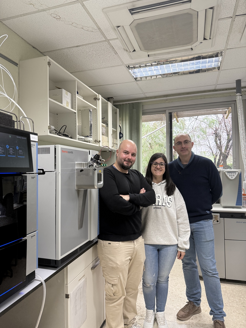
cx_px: 123
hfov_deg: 56.8
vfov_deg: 71.6
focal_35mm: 24
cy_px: 164
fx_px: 227
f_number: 1.78
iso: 200
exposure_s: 1/100
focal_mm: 6.76
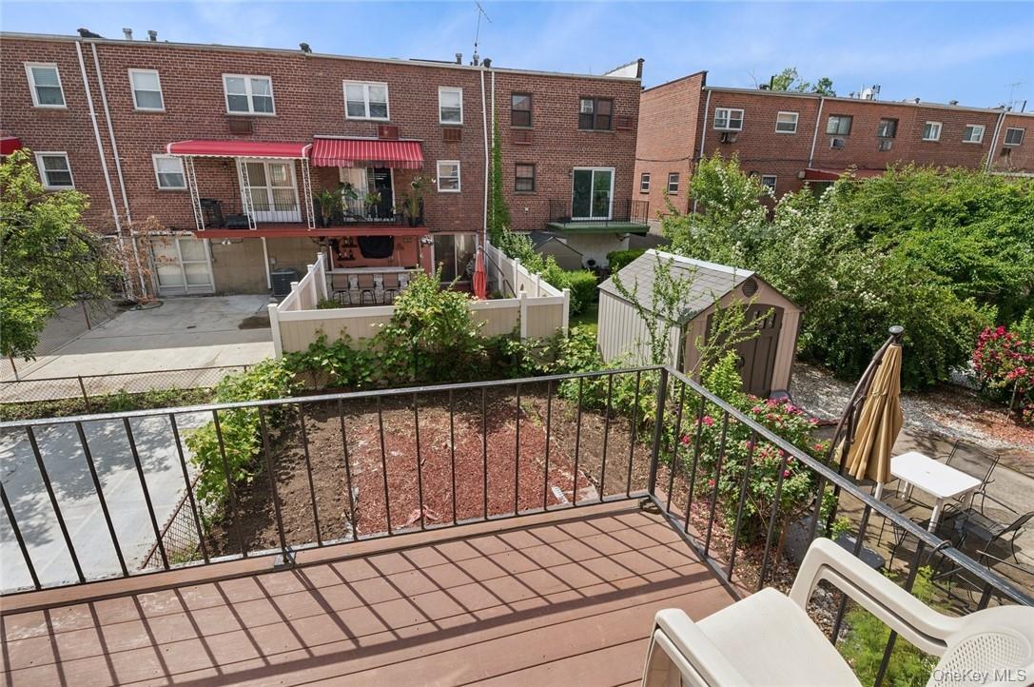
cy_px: 344
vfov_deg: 70.3
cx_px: 517
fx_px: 488
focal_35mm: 17
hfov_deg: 93.3
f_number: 14
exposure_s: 1/250
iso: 640
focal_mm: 17
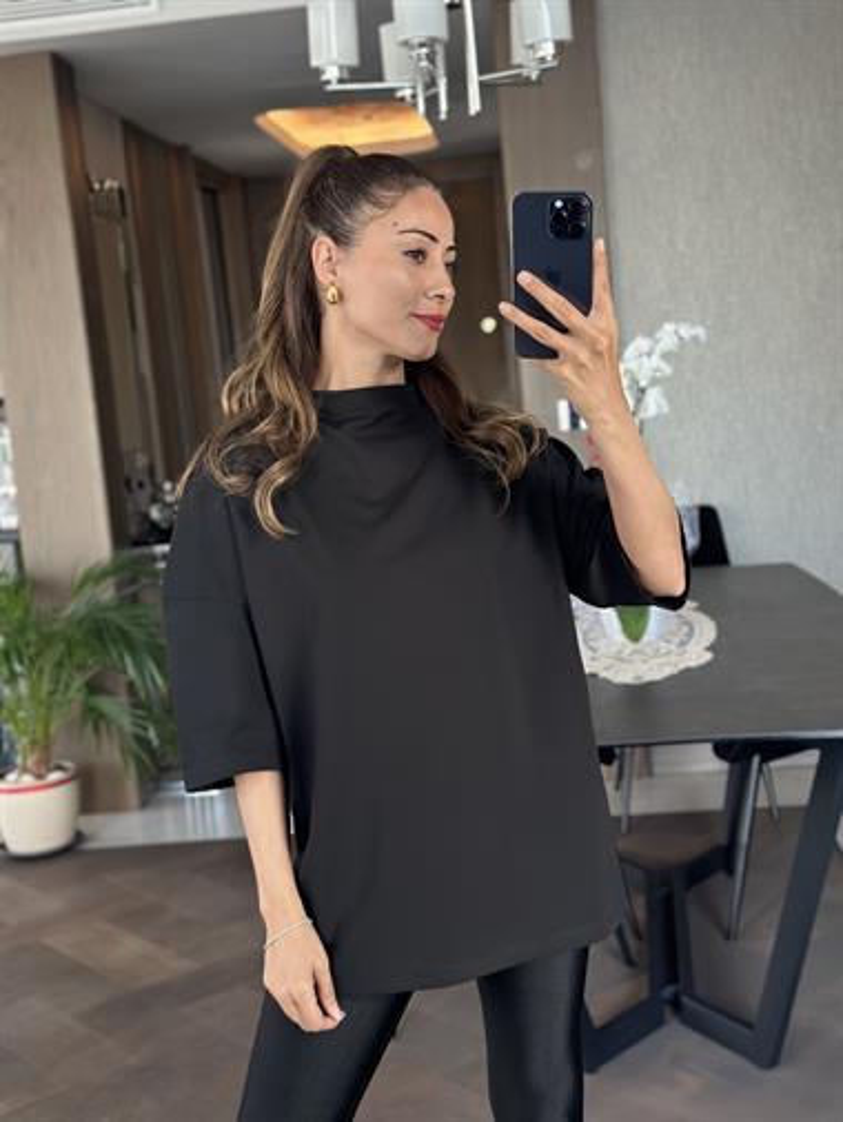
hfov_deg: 30.3
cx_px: 422
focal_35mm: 48
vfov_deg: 39.6
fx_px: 1557
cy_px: 561
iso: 250
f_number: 1.78
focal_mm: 6.86
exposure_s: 1/60
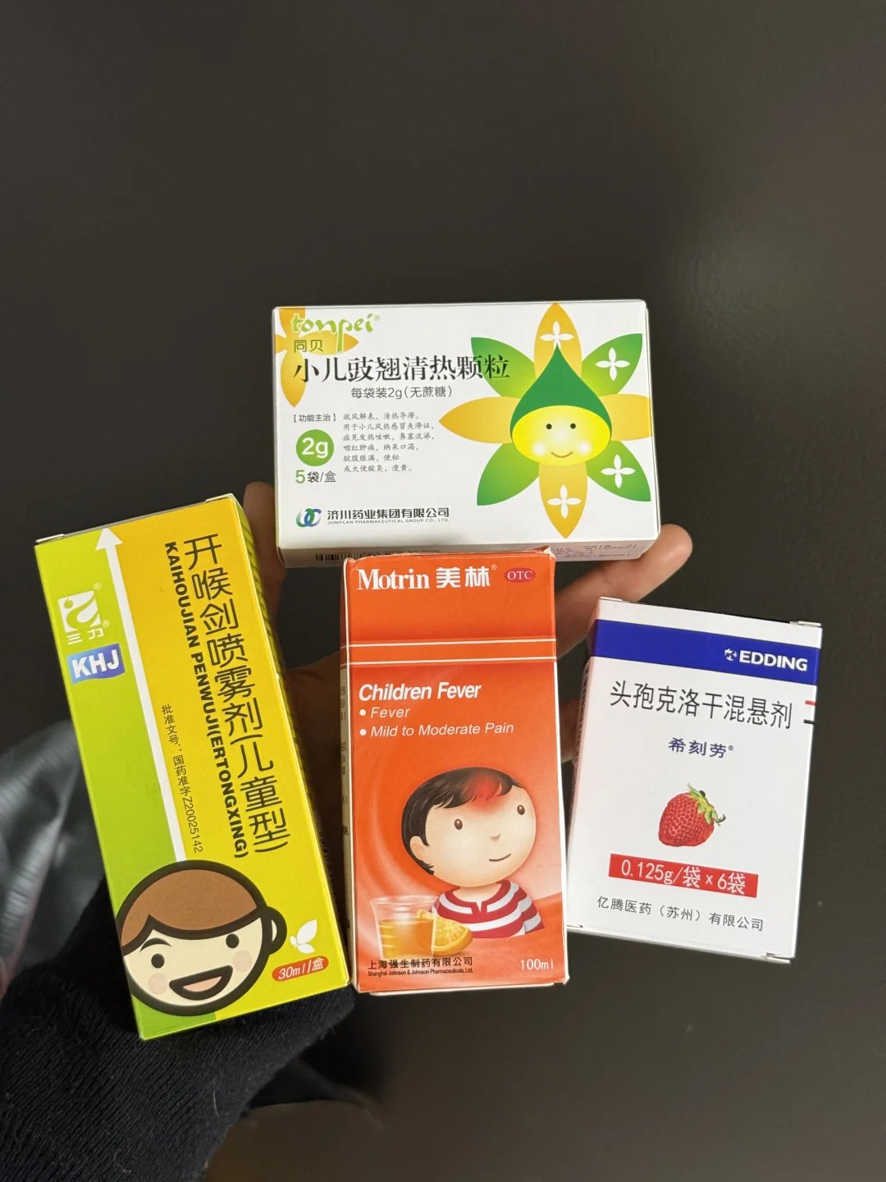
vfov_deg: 39.7
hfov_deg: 30.3
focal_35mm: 48
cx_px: 443
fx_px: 1638
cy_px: 591
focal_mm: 6.76
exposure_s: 1/60
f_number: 1.78
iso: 250
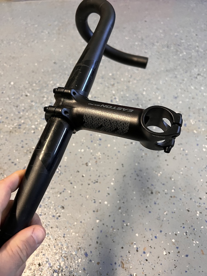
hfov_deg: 53.1
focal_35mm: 26
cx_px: 104
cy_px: 138
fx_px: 207
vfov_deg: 67.3
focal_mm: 5.7
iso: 400
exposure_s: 1/60
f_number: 1.5
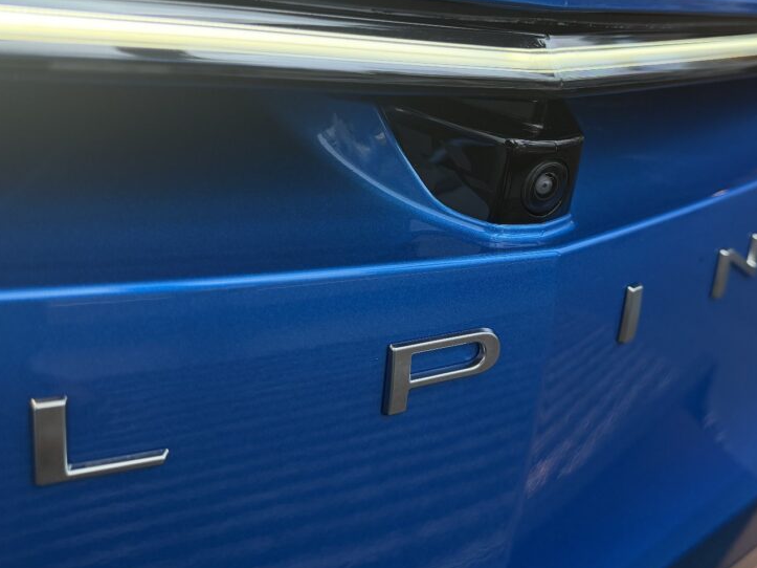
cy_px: 180
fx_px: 743
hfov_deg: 53.1
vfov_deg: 41.1
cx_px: 495
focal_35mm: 34
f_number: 1.78
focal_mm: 6.76
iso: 200
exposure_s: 1/100
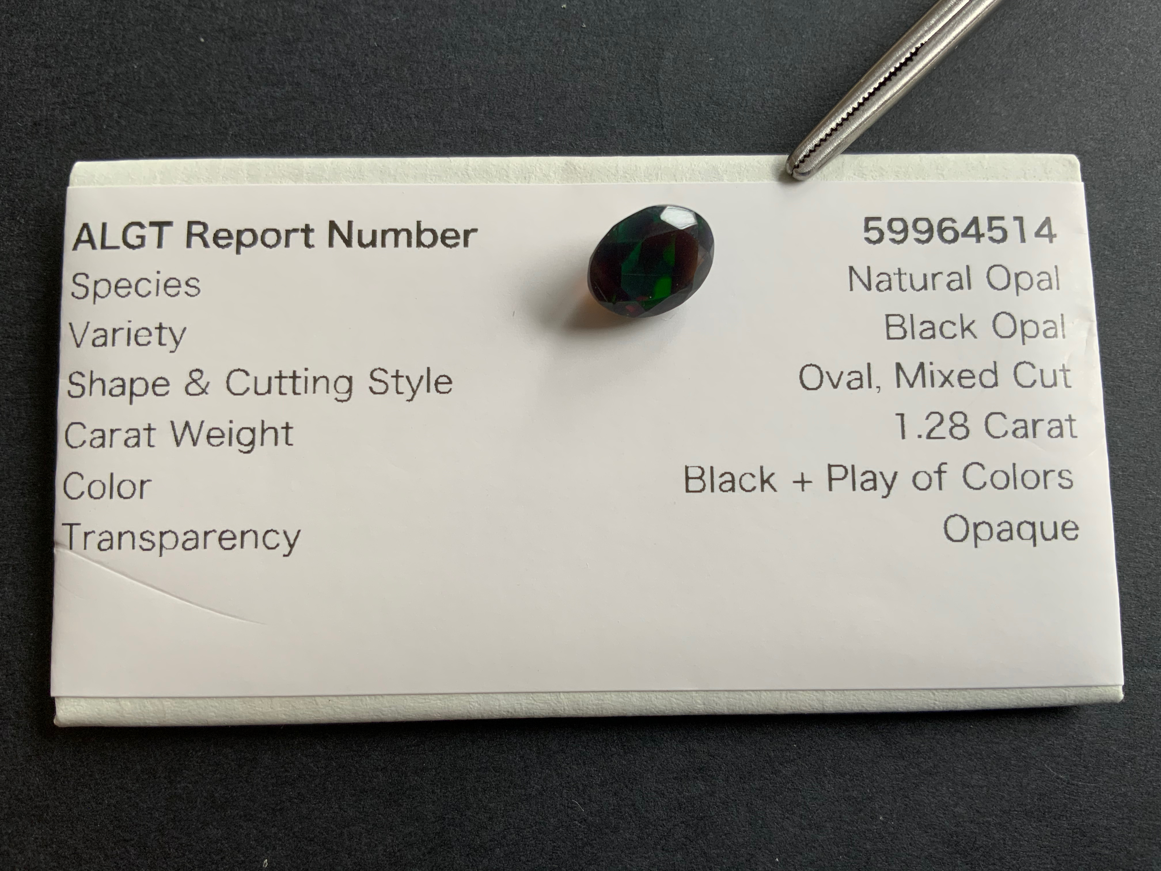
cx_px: 580
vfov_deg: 48.2
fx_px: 973
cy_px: 436
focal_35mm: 29
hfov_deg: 61.7
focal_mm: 3
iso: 25
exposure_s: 1/122
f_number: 1.8
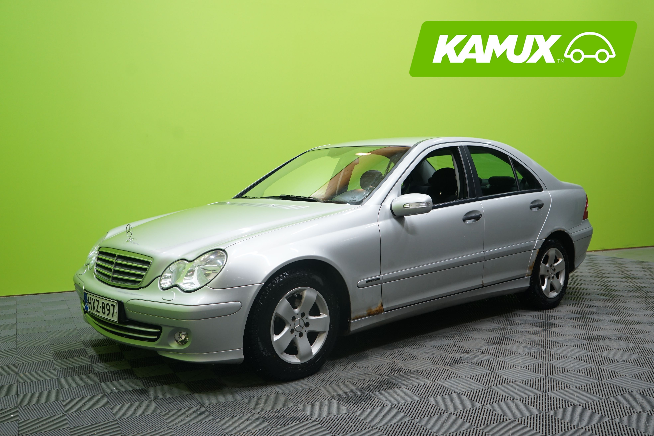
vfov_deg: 38.9
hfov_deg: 55.8
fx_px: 618
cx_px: 327
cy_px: 218
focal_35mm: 34
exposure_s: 1/20
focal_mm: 34
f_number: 4.5
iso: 640
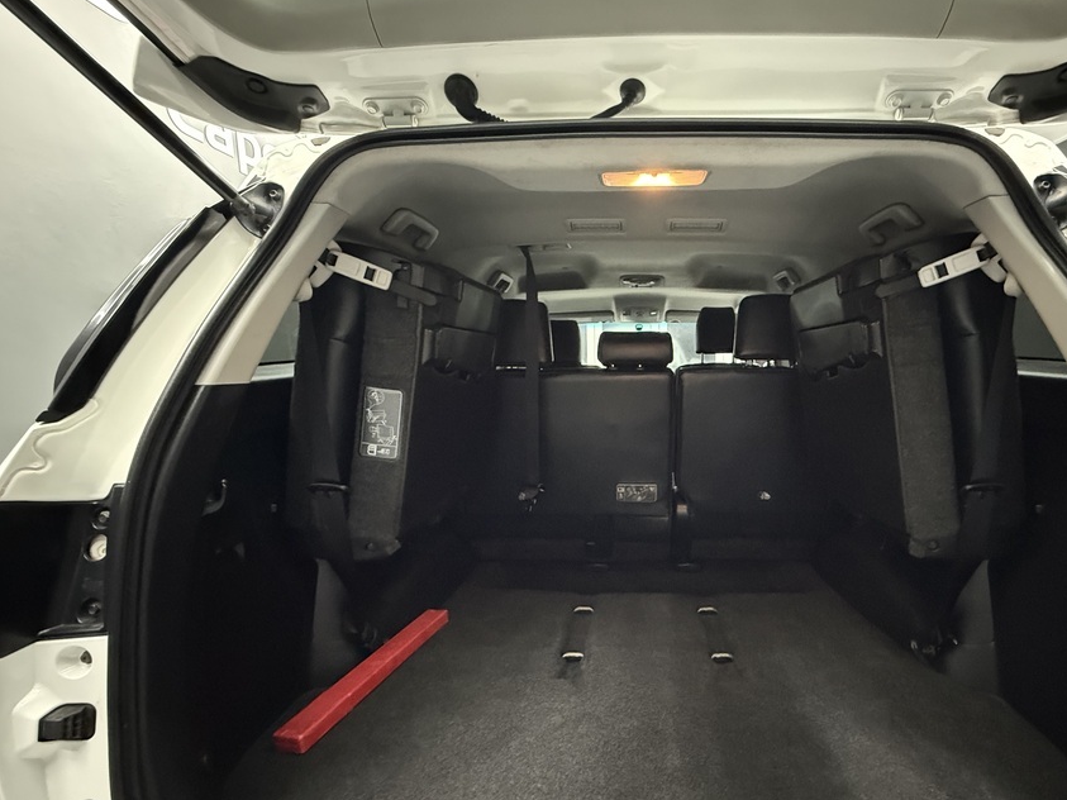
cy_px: 439
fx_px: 524
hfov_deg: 90.1
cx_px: 627
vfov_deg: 74.5
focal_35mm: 17
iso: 1250
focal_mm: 2.22
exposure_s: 1/25
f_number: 2.2
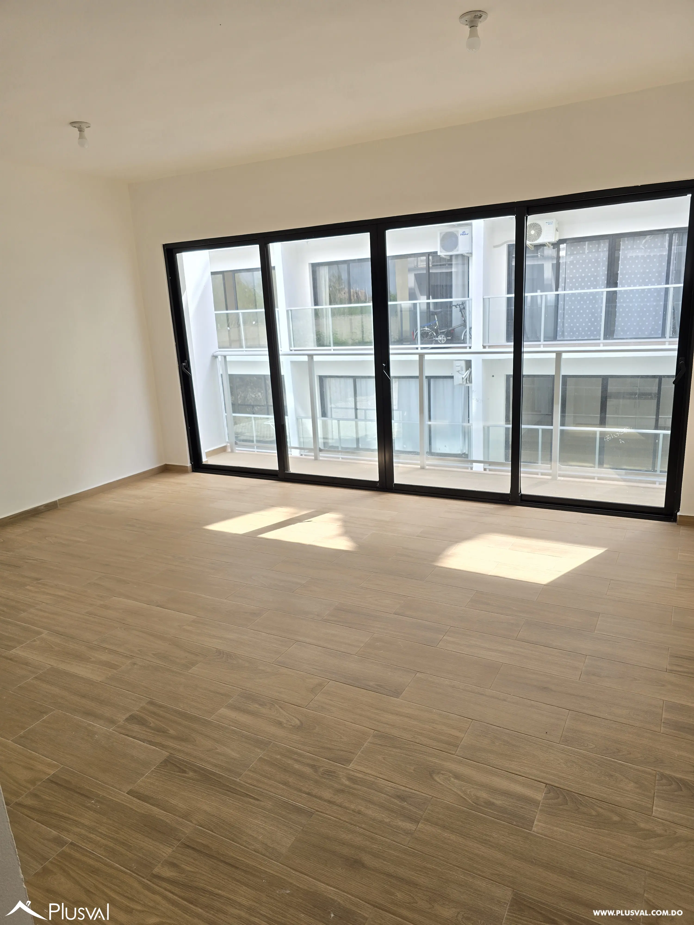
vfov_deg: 73.9
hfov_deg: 58.9
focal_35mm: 23
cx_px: 347
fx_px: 615
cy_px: 462
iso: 25
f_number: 1.7
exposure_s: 1/180
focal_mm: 6.3
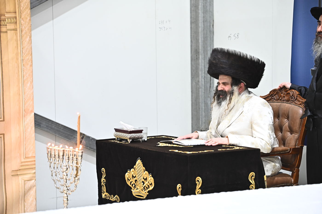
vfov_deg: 9.1
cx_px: 161
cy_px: 107
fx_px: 1341
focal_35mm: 150
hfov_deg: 13.7
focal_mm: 150
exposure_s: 1/160
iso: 2500
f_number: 4
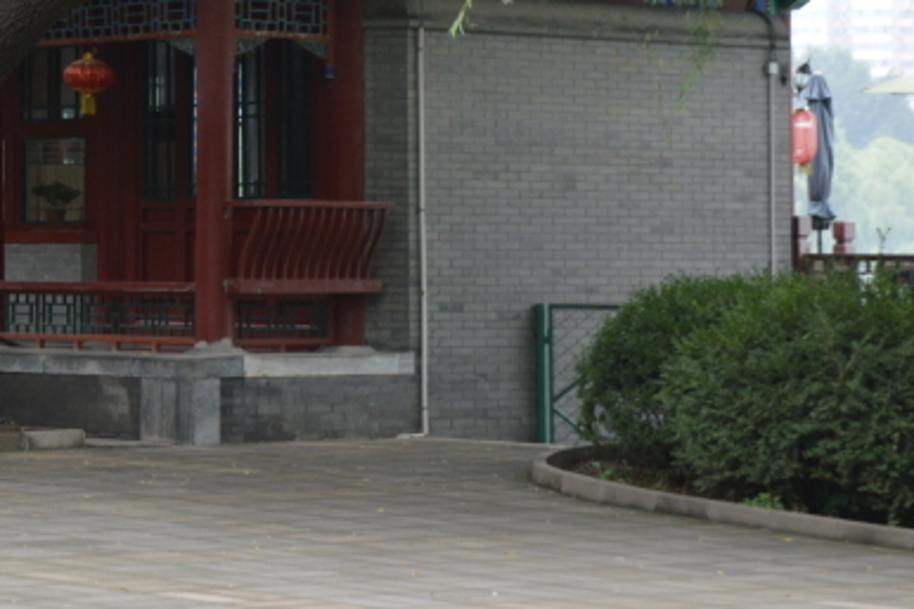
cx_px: -21
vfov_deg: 9.8
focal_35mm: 139
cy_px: 11
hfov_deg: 14.5
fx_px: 3536
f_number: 5.6
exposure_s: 1/125
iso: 200
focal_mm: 35
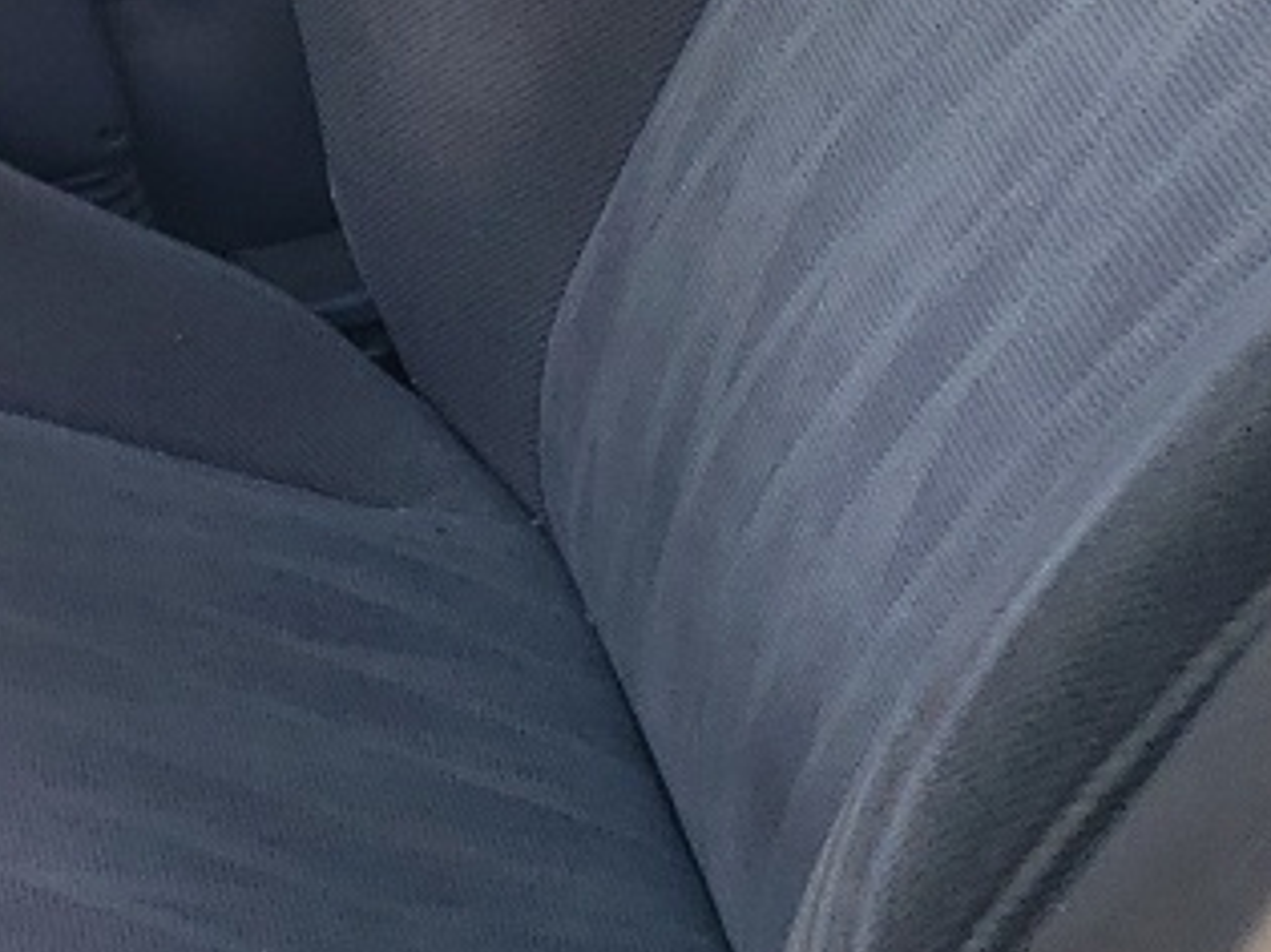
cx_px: -1348
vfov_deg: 11.0
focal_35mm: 132
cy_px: -149
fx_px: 4845
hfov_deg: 12.8
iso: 50
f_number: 1.5
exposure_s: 1/208
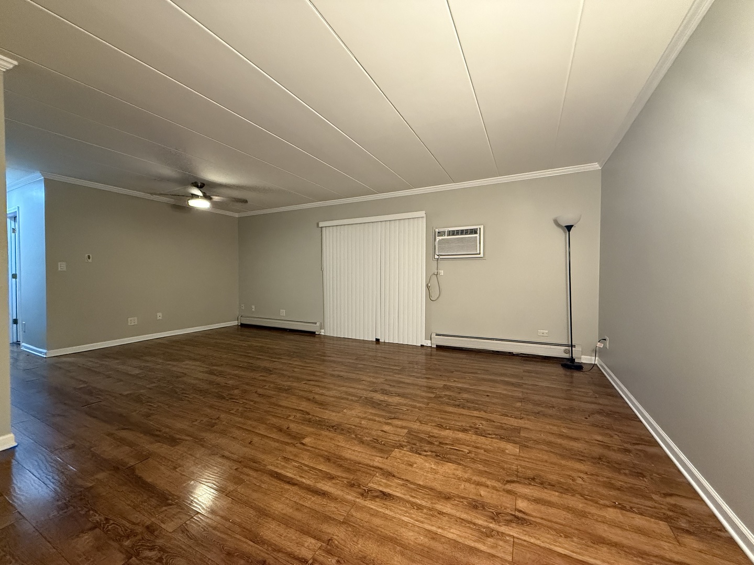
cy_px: 282
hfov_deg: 102.1
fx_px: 305
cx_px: 377
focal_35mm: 14
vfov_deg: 85.7
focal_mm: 2.22
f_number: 2.2
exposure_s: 1/60
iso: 640
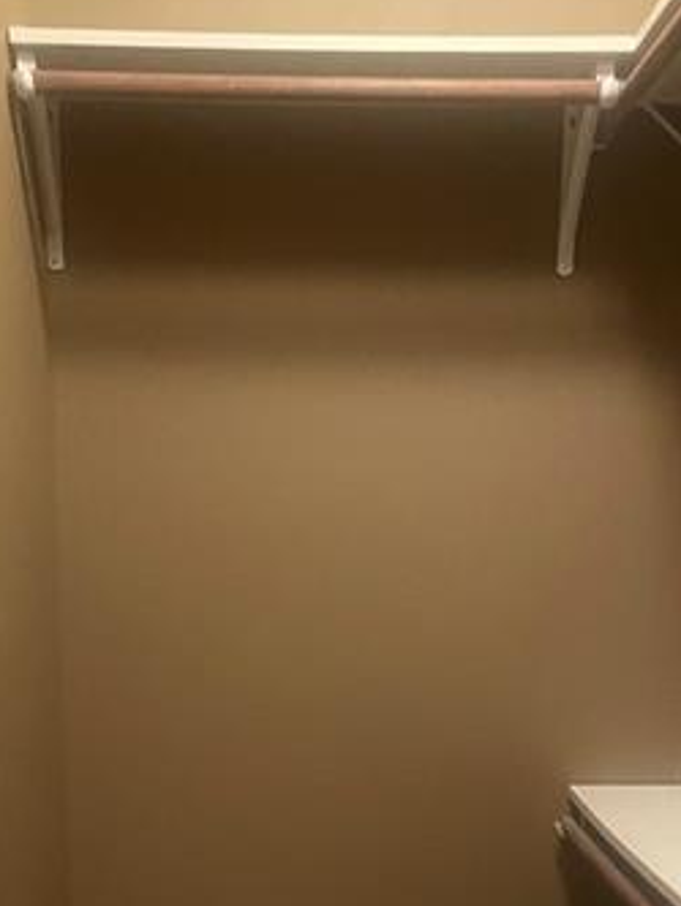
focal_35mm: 60
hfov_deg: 24.4
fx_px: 1573
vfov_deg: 30.6
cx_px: 335
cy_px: 830
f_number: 1.6
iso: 500
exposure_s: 1/30
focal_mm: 4.2
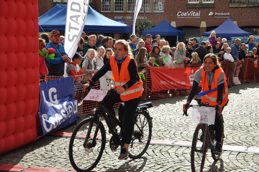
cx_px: 130
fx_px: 496
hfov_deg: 29.3
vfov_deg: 19.7
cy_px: 86
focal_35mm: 69
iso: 400
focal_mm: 46
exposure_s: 1/1600
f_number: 5.6
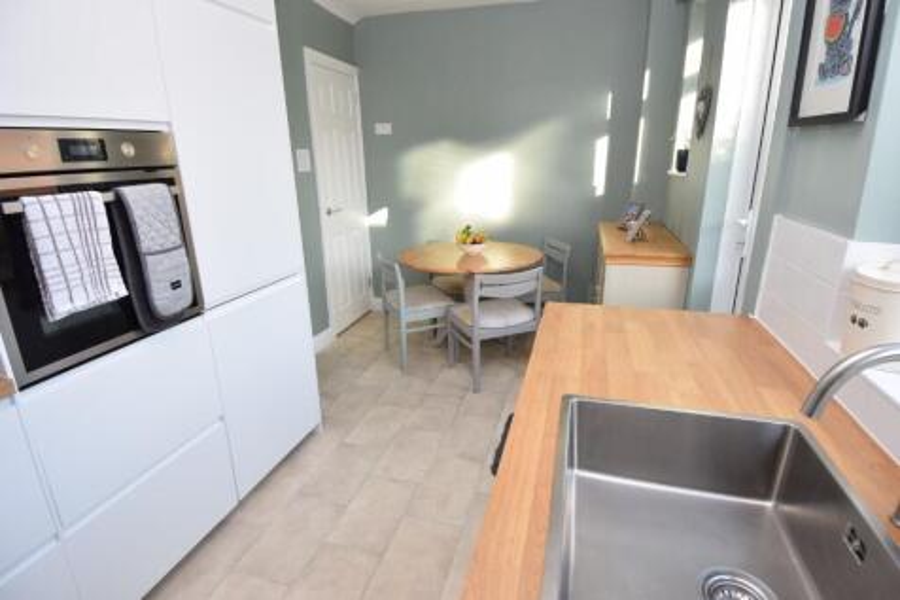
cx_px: 450
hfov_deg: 90.0
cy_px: 300
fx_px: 450
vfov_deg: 67.3
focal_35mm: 18
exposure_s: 1/125
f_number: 5.6
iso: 400
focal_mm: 12
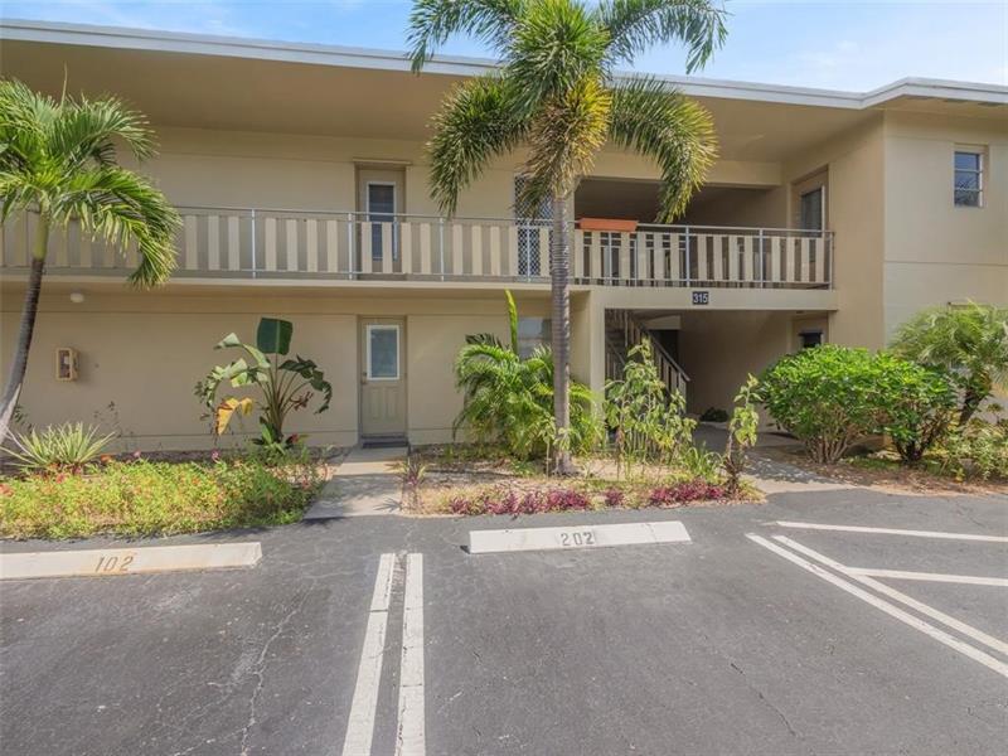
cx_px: 504
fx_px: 408
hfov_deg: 102.1
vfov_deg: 85.7
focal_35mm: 14
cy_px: 378
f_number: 7.1
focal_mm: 7
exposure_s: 1/320
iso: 200
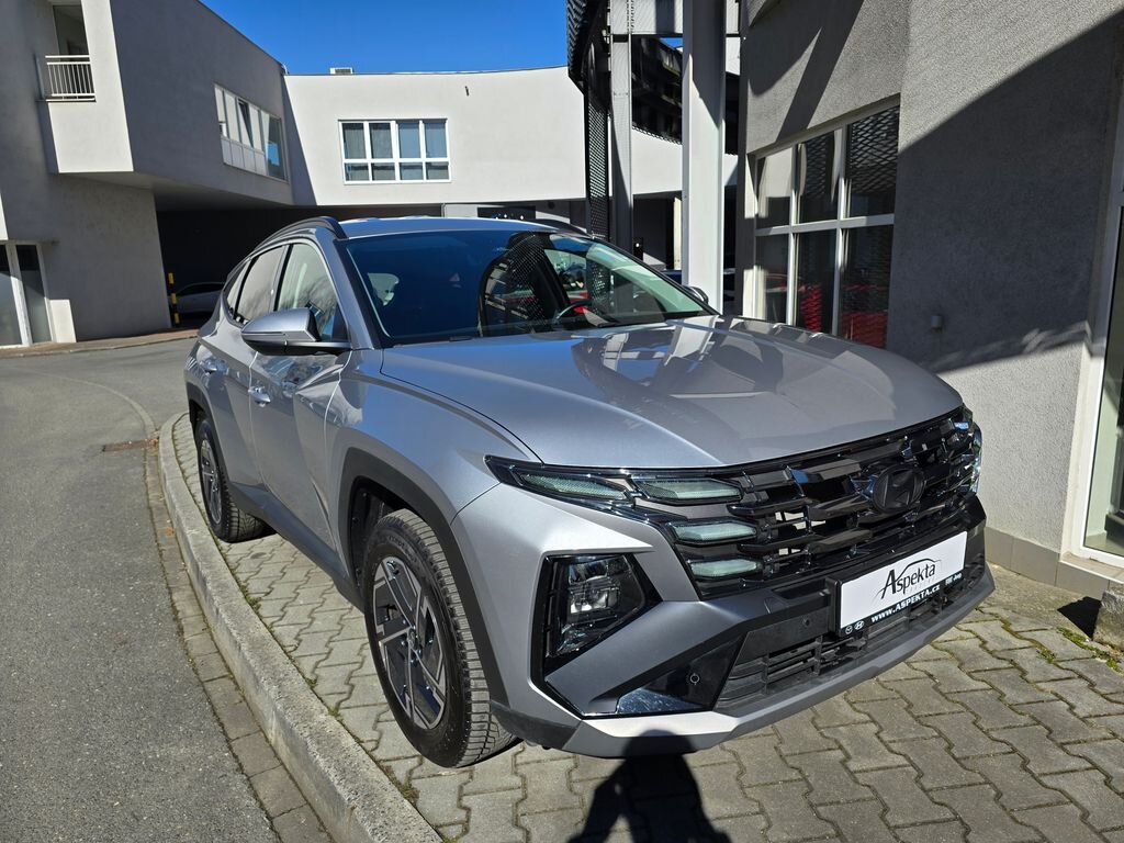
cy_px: 422
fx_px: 747
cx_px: 562
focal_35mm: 23
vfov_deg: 58.9
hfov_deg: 73.9
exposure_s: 1/880
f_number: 1.7
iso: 12
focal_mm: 6.3
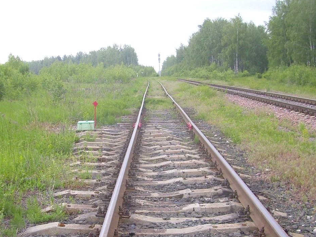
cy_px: 166
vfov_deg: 26.4
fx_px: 502
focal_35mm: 55
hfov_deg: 34.9
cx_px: 182
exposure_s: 1/400
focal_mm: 5.7
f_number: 2.9
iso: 80
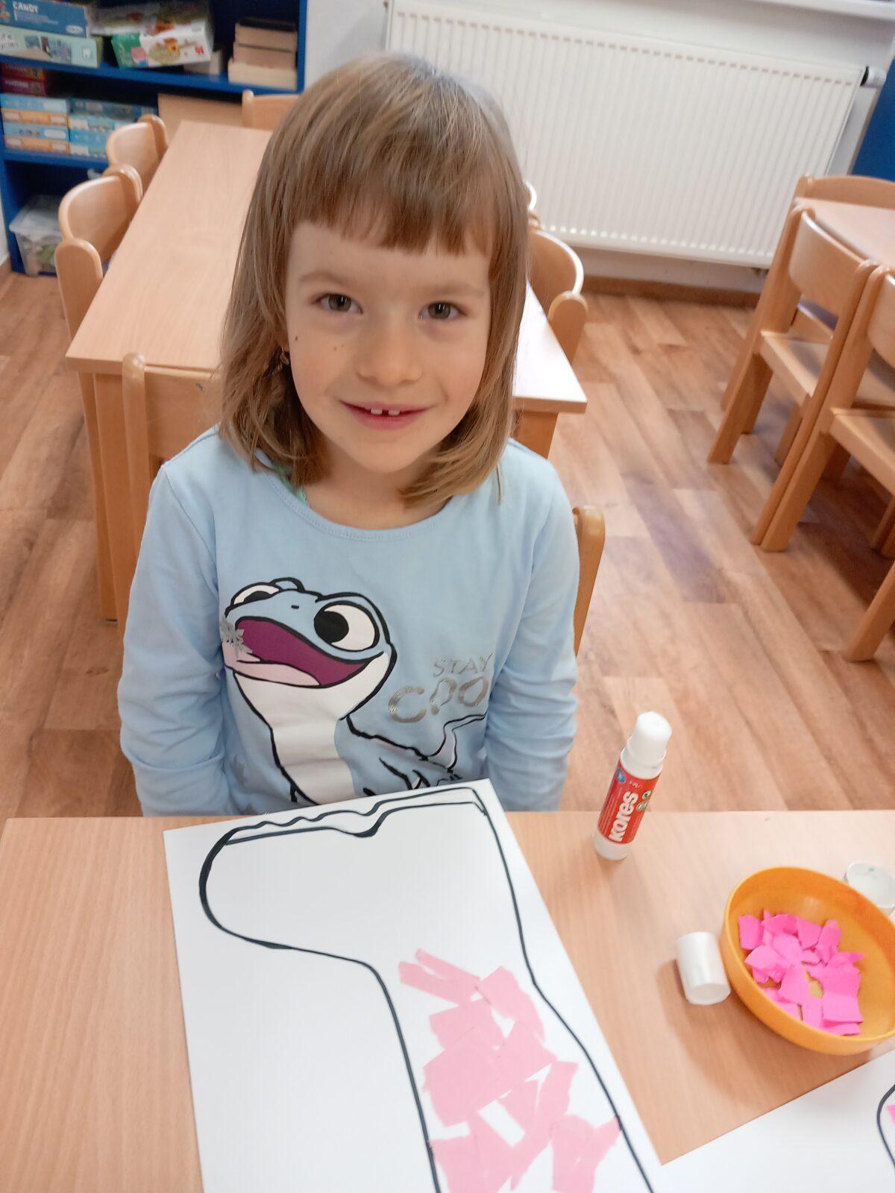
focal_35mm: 27
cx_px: 448
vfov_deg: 65.3
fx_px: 931
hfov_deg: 51.4
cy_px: 596
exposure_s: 1/50
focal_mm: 4
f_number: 1.8
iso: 160
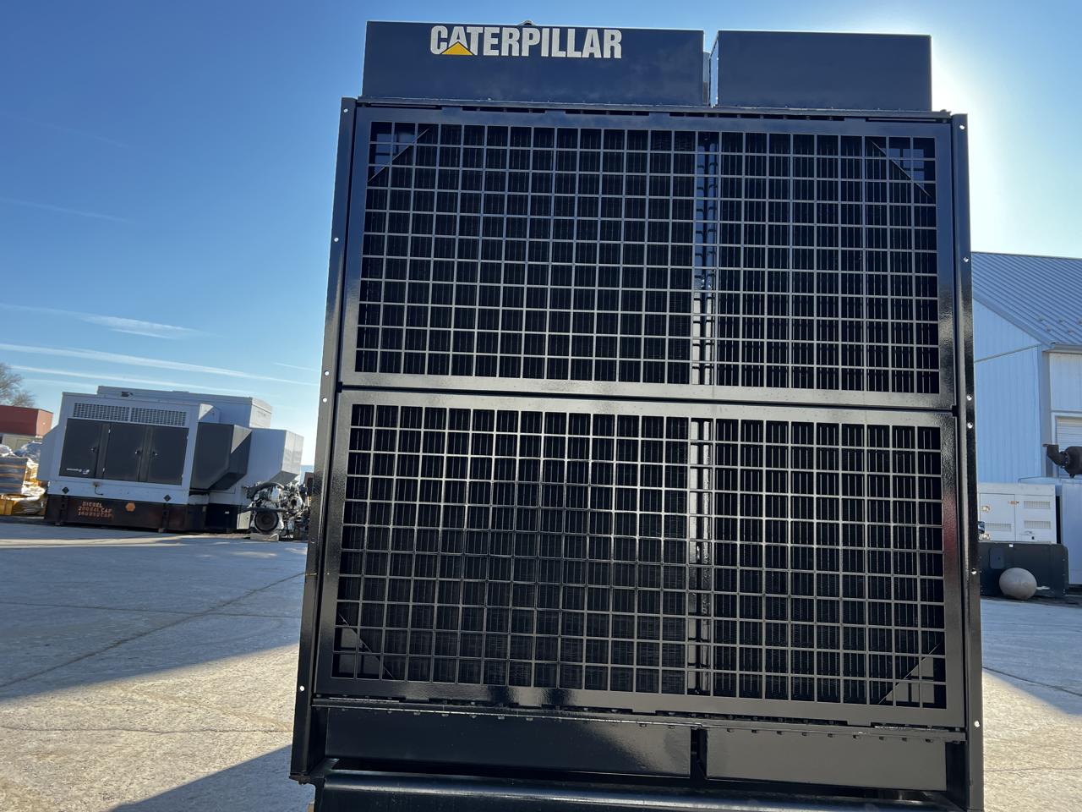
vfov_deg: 53.1
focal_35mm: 26
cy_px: 406
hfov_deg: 67.3
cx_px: 541
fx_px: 813
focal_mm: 5.7
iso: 50
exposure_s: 1/1009
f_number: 1.5
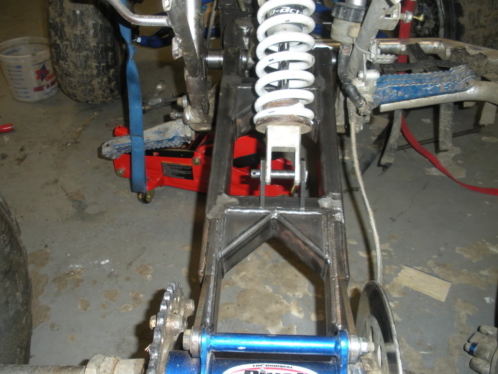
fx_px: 518
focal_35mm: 36
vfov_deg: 39.7
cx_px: 249
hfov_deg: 51.4
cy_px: 187
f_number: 3.5
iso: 107
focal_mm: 6.3
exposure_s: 1/30
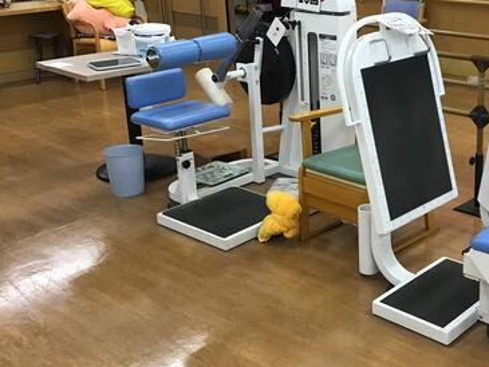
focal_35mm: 51
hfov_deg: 36.4
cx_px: 380
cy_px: 141
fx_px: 721
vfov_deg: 28.5
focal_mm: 3.3
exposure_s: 1/33
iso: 40
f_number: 2.4
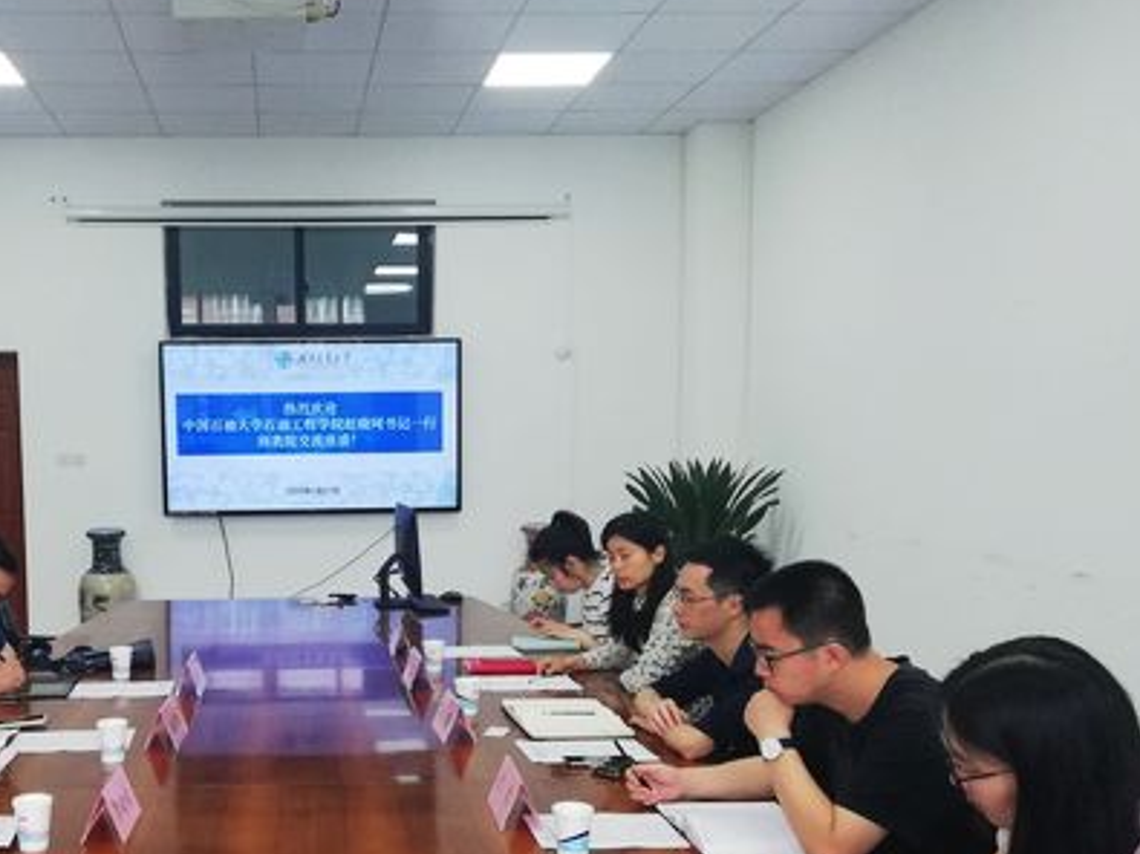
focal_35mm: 41
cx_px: 332
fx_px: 1350
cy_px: 557
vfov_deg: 34.8
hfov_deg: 44.7
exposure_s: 1/50
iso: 200
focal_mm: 3.81
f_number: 2.2
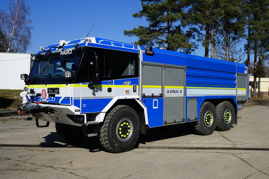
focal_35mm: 29
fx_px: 217
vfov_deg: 45.0
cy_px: 90
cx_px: 134
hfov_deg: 63.7
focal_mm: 29
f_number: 11
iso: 100
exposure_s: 1/200
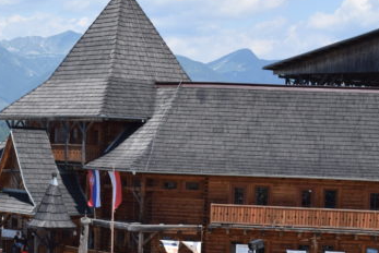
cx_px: 90
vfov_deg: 12.1
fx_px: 1191
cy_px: 228
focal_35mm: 113
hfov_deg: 18.0
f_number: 14
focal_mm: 34
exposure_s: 1/100
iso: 100
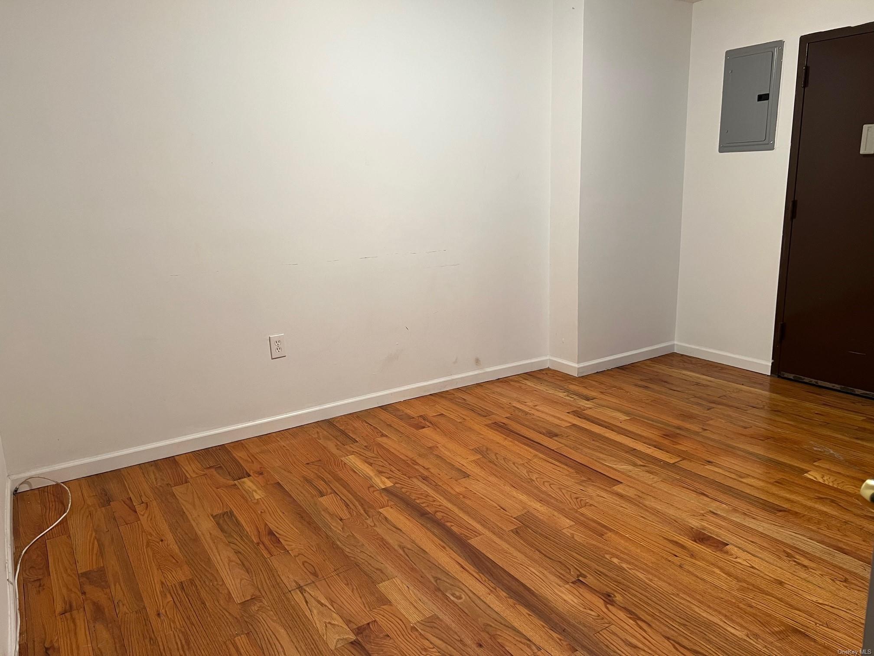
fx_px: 656
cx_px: 437
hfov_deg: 67.3
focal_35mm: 26
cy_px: 328
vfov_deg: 53.1
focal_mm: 5.7
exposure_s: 1/60
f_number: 1.5
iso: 100
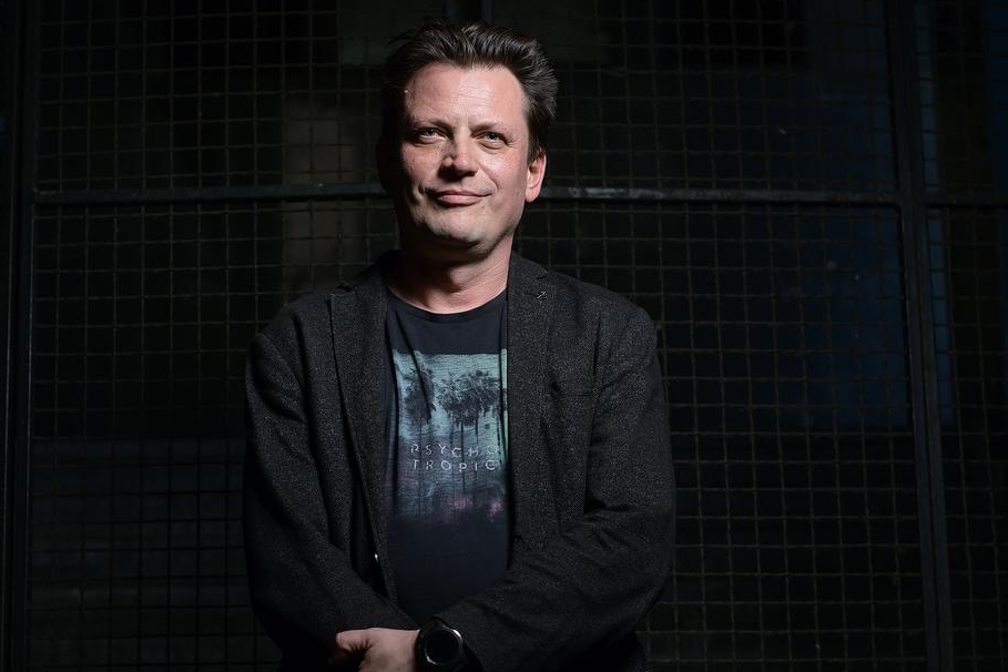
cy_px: 406
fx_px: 2464
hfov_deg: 23.1
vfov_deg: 15.5
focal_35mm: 88
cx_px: 459
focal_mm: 50
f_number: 2.8
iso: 100
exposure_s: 1/160
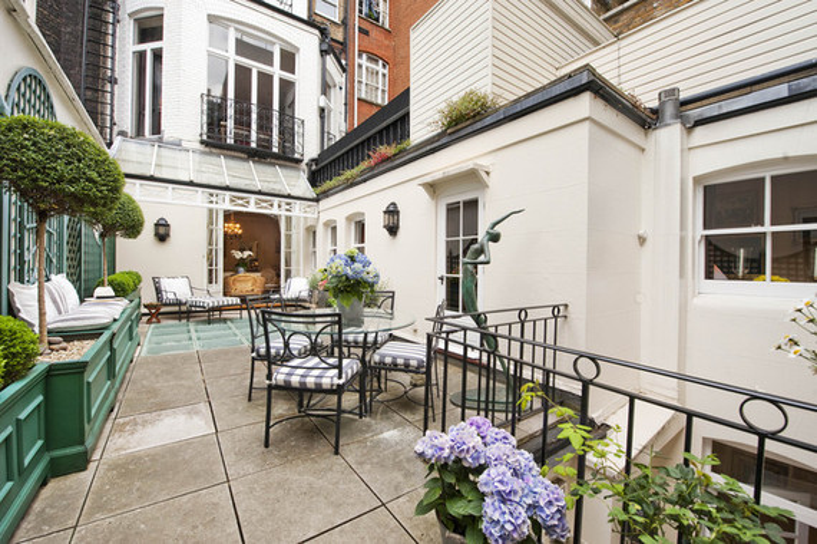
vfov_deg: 81.1
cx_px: 408
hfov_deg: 104.3
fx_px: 317
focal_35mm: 14
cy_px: 272
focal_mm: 14
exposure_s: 1/125
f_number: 8
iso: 200
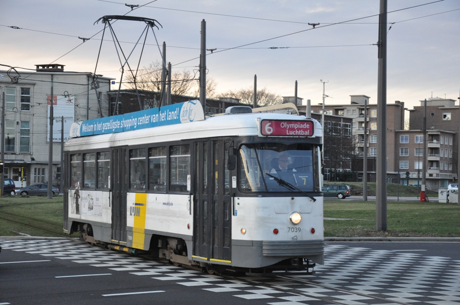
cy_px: 152
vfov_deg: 18.1
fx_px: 957
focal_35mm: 75
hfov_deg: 27.0
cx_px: 230
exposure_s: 1/500
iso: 1600
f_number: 5
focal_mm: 50
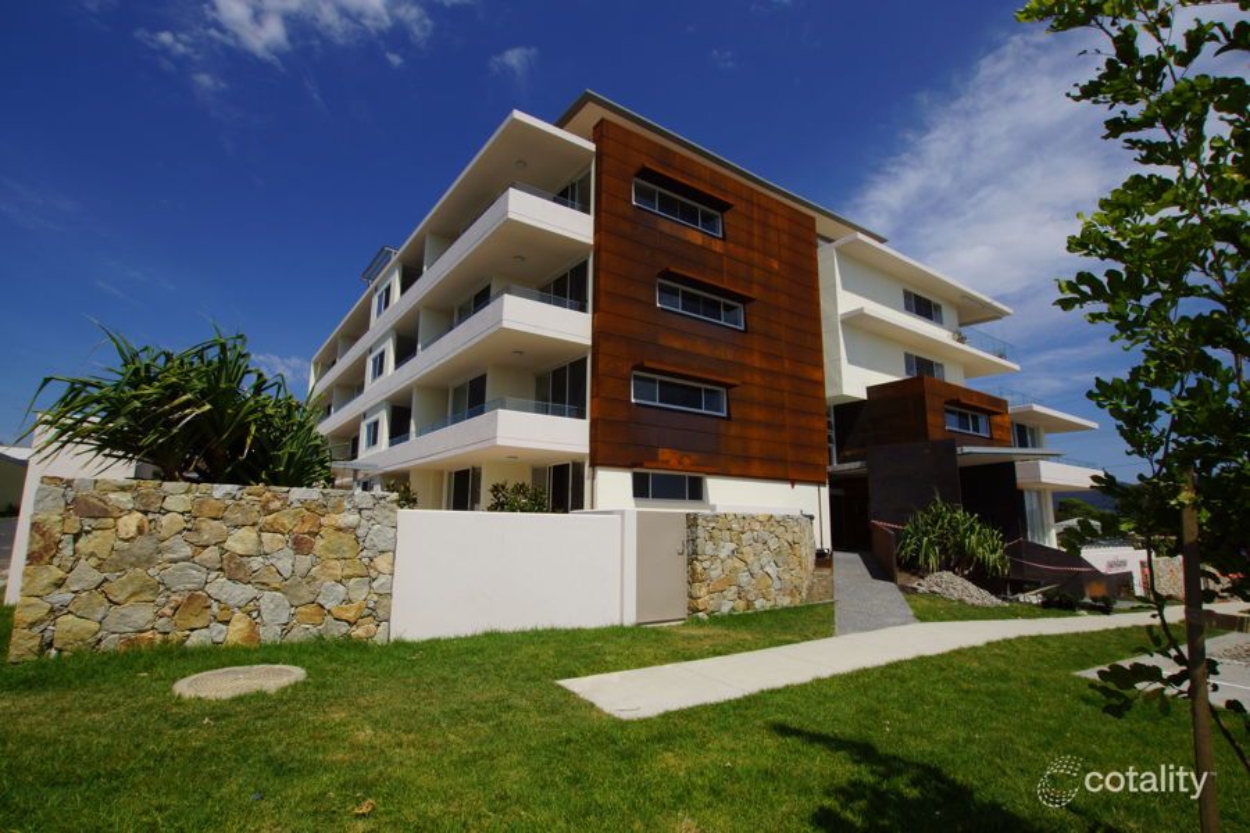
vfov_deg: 77.3
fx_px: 521
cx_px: 625
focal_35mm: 15
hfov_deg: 100.4
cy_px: 416
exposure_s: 1/160
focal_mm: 10
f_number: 16
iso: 100
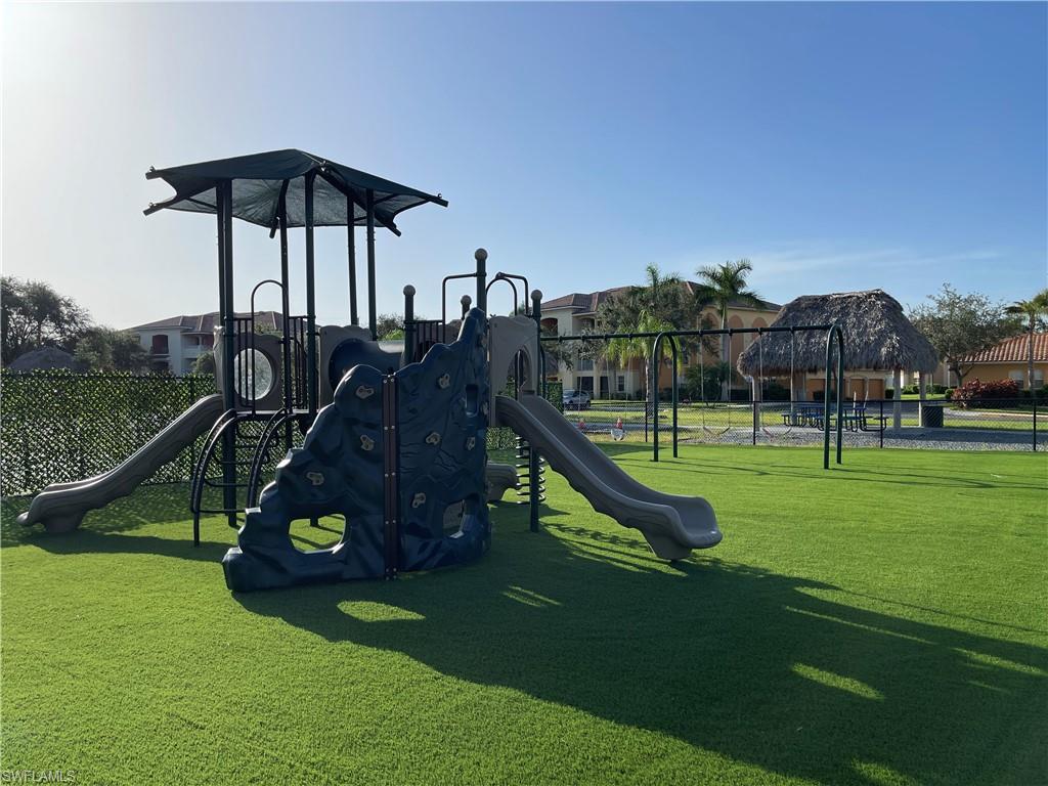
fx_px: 787
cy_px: 393
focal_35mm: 26
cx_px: 524
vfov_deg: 53.1
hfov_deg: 67.3
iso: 32
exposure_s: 1/5618
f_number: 1.6
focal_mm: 5.1
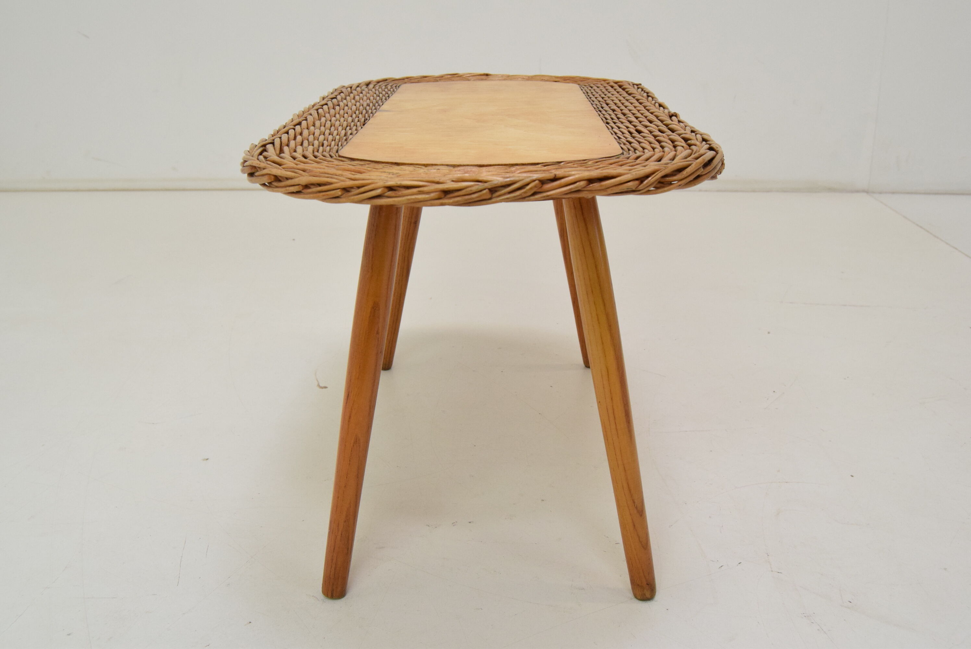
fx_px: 972
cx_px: 486
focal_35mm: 36
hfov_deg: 53.1
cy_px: 324
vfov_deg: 36.9
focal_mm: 24
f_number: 9
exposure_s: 1/320
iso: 1600
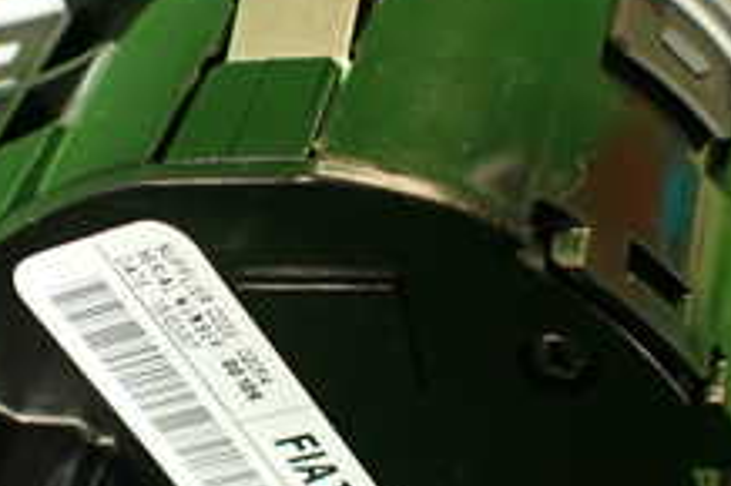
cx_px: 154
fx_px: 1745
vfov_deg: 15.8
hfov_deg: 23.3
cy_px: 302
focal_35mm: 86
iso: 250
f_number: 2.3
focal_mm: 5.4
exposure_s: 1/30
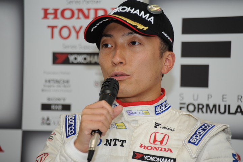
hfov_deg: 10.3
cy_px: 81
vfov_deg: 6.9
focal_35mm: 200
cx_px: 122
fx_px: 1350
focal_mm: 200
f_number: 5.6
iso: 400
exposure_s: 1/250
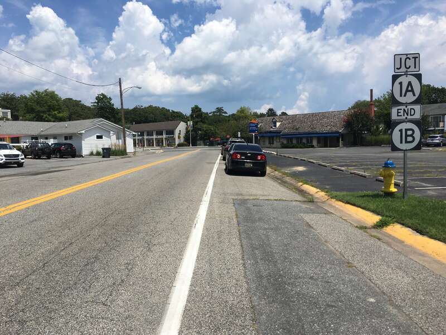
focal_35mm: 29
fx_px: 374
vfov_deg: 48.2
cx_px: 223
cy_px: 168
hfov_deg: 61.7
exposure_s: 1/3205
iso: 25
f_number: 2.2
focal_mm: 4.15
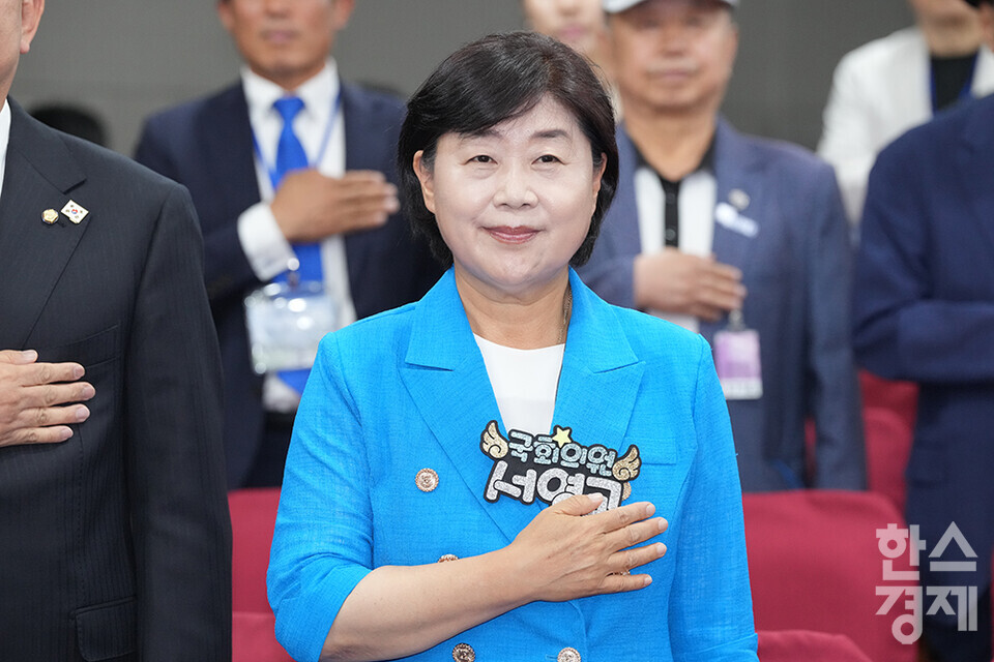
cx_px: 497
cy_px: 331
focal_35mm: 157
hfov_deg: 13.1
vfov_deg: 8.7
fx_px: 4335
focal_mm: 157
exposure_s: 1/200
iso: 3200
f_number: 4.5
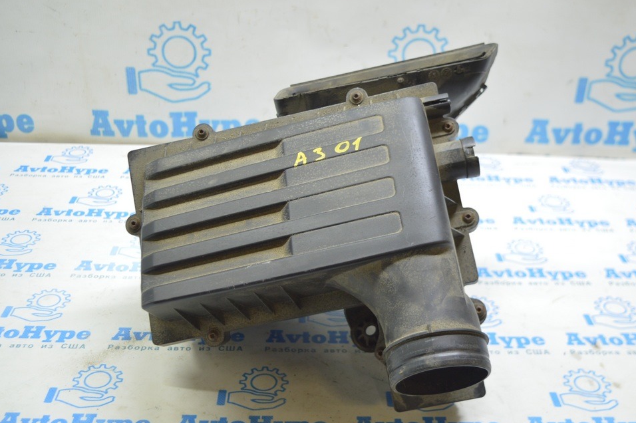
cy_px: 213
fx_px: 794
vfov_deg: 29.8
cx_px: 331
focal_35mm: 45
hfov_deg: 43.6
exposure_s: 1/25
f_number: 4.2
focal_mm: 28
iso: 400
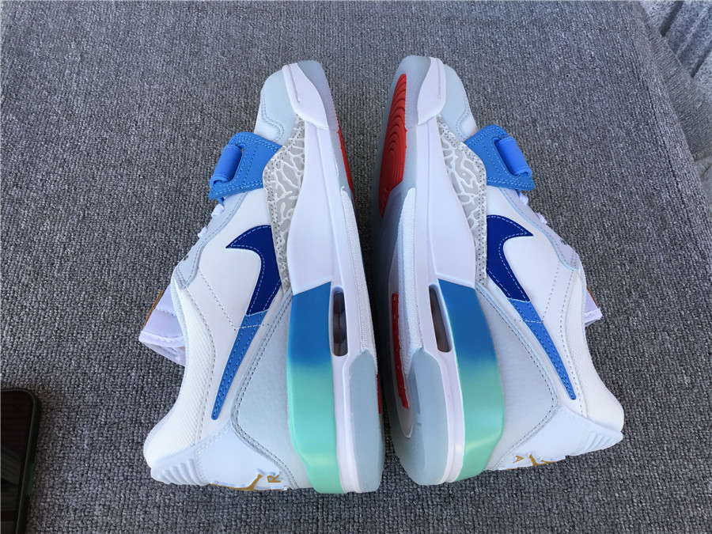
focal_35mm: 31
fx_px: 638
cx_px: 356
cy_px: 267
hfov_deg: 58.4
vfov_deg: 45.4
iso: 25
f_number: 2.4
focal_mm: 3.3
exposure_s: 1/101
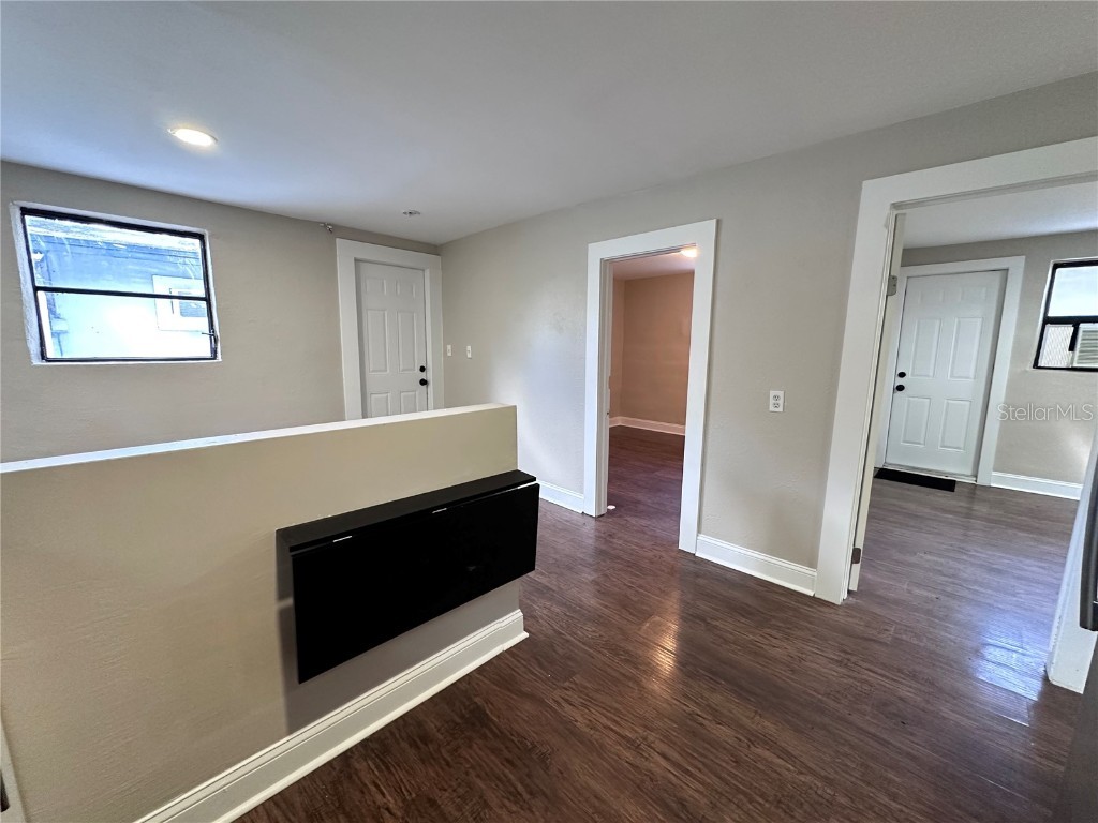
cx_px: 549
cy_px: 412
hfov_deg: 102.1
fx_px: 444
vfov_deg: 85.7
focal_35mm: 14
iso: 320
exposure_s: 1/60
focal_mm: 2.22
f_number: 2.2
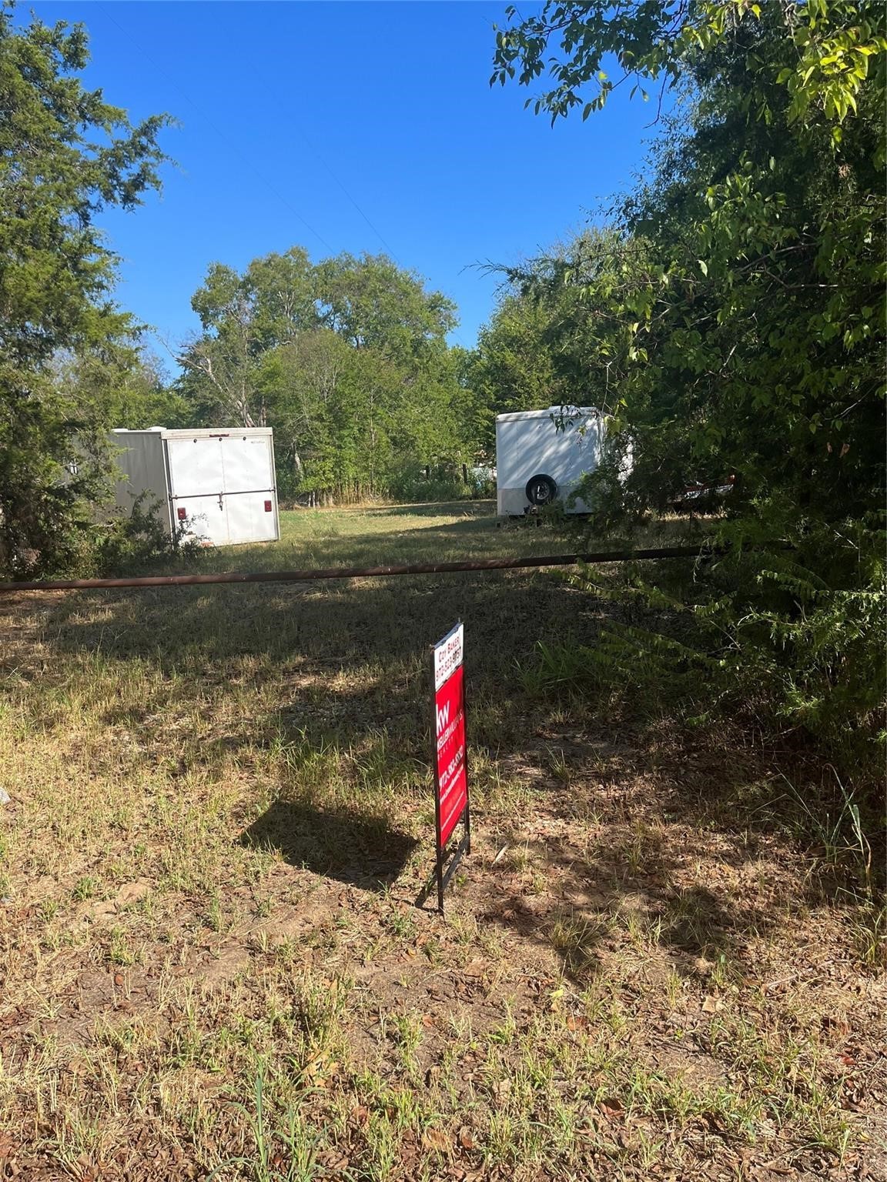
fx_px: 888
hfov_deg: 53.1
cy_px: 591
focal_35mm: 26
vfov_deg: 67.3
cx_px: 444
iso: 50
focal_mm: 5.1
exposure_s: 1/1497
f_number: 1.6
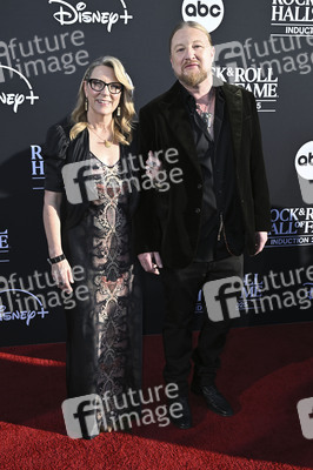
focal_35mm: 38
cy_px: 235
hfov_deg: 35.0
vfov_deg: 50.7
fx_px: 496
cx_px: 156
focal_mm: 38
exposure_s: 1/320
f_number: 9
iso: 250
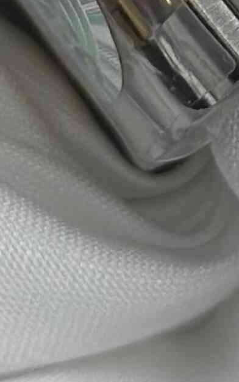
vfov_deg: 9.0
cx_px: 430
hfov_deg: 5.7
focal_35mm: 225
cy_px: -287
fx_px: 2347
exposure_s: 1/1639
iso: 80
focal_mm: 6.86
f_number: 1.78
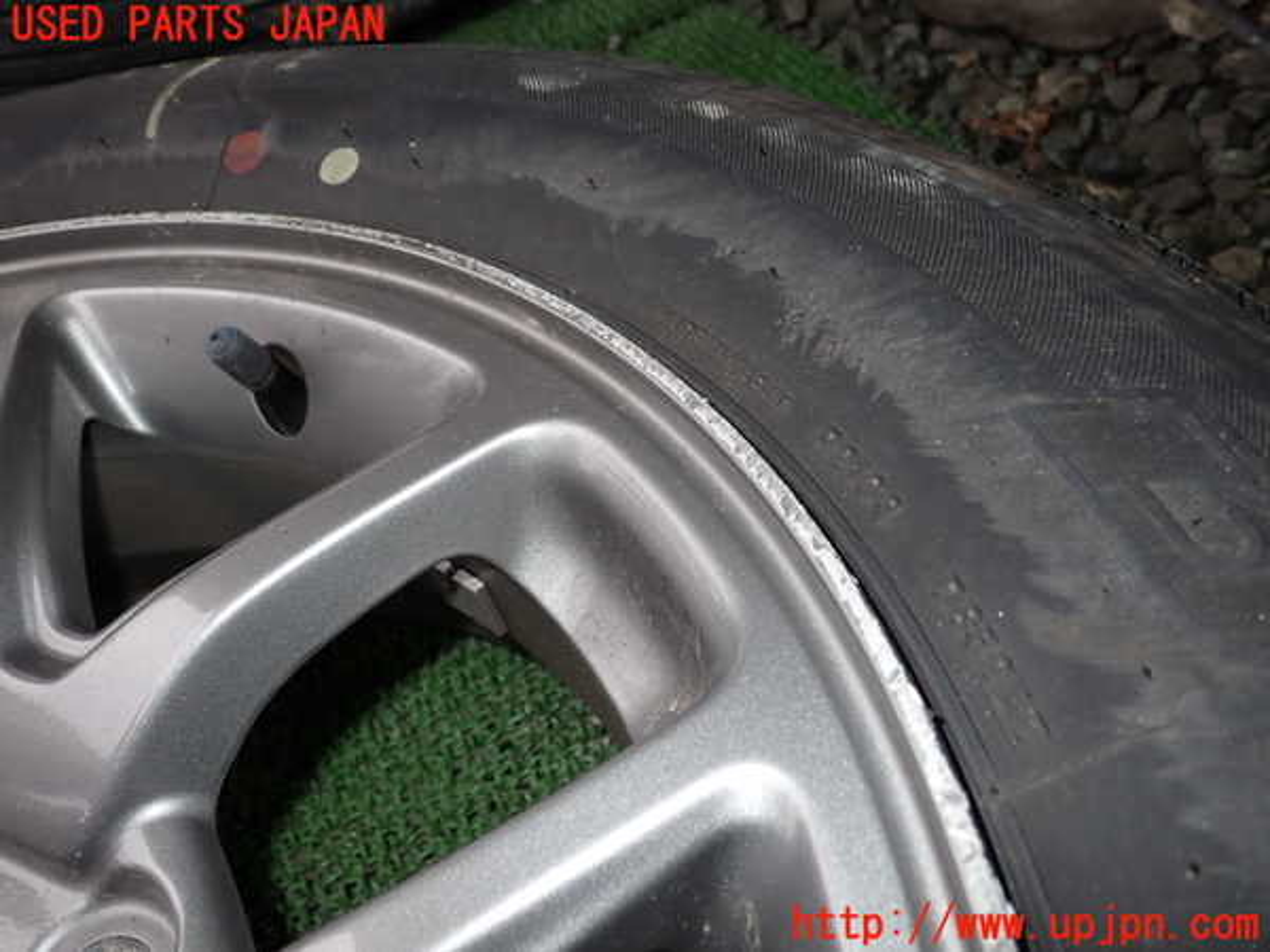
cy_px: 476
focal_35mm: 30
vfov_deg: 46.8
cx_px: 635
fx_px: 1101
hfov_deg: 60.0
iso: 100
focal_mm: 5.4
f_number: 6.3
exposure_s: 1/30
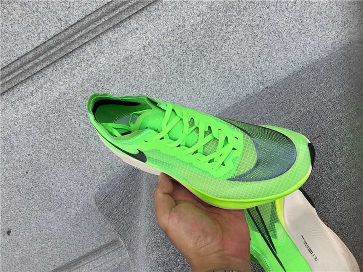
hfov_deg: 58.4
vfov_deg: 45.4
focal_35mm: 31
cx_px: 182
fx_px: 325
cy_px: 136
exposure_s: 1/476
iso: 25
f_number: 2.4
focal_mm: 3.3
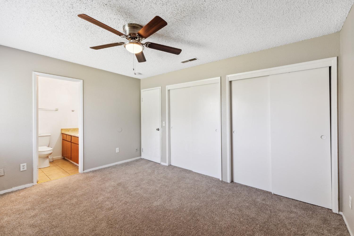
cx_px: 177
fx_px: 147
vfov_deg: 77.3
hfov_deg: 100.4
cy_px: 118
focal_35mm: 15
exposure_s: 1/5
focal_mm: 10
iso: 100
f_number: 8
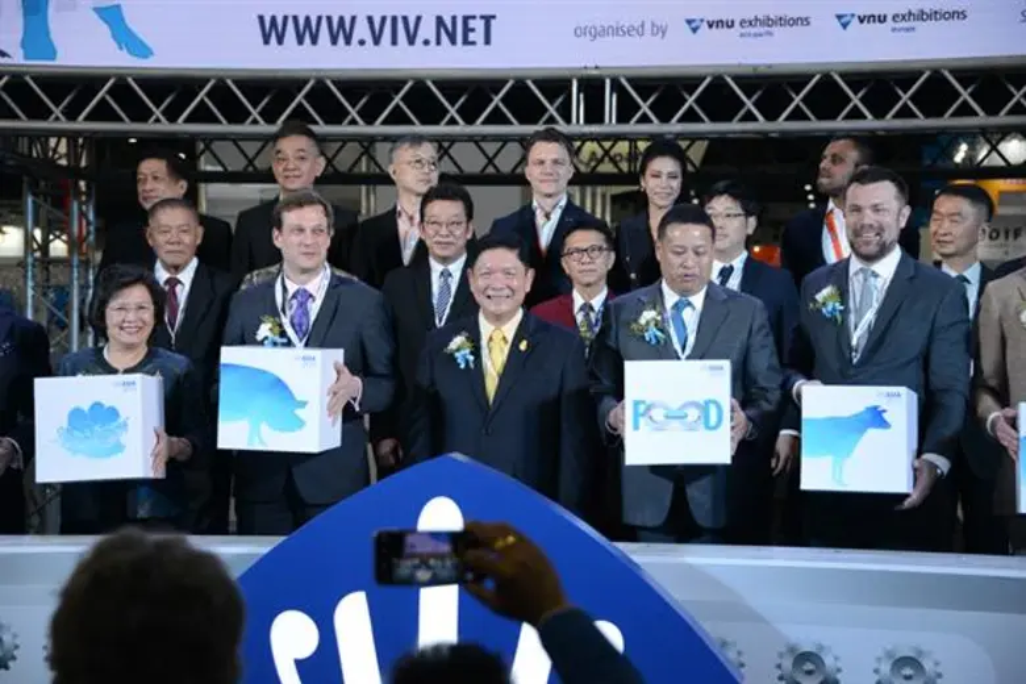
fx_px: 2422
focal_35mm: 85
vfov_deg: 16.1
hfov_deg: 23.9
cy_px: 342
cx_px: 513
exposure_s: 1/200
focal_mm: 85
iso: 1000
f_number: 5.6
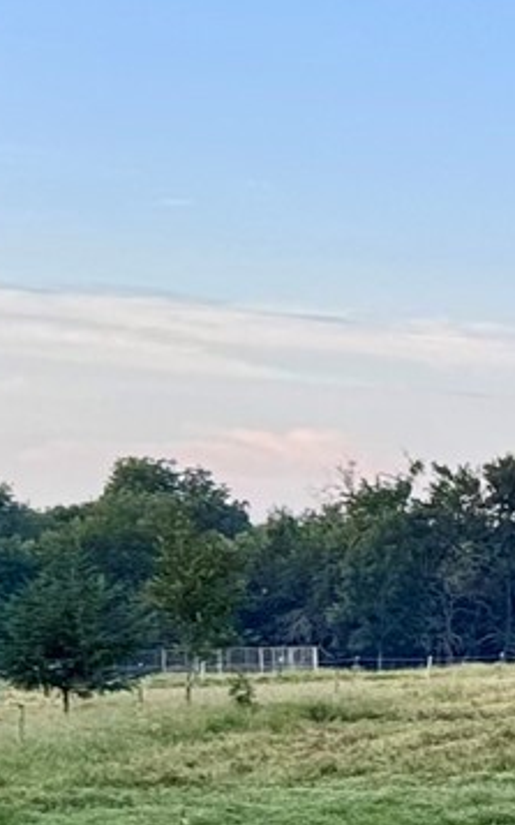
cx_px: 1926
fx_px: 3078
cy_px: 617
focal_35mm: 137
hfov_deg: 7.4
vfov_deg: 15.2
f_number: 1.78
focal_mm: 6.76
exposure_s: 1/553
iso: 80
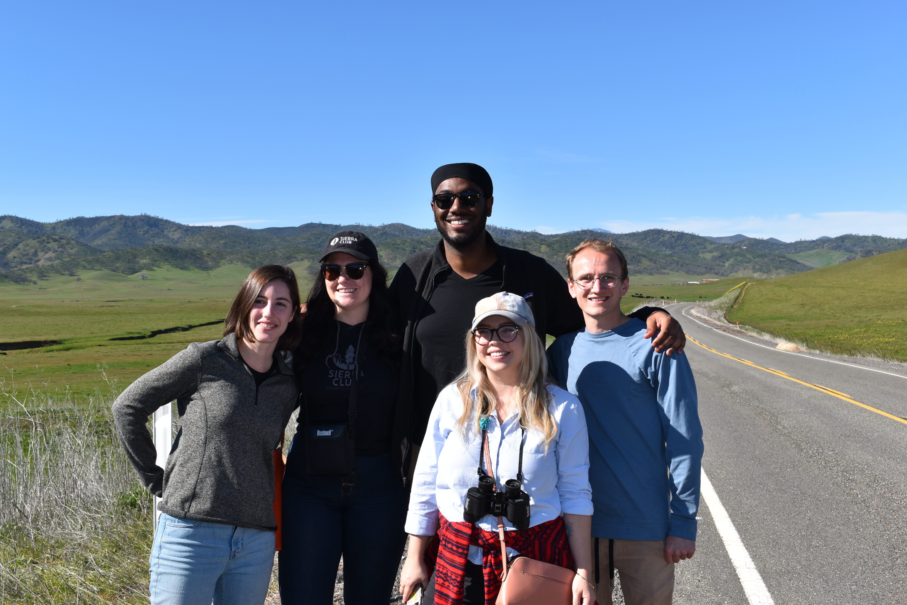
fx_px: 1058
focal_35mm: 42
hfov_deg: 46.4
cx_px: 454
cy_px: 302
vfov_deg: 31.9
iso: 100
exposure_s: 1/200
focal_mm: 28
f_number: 11
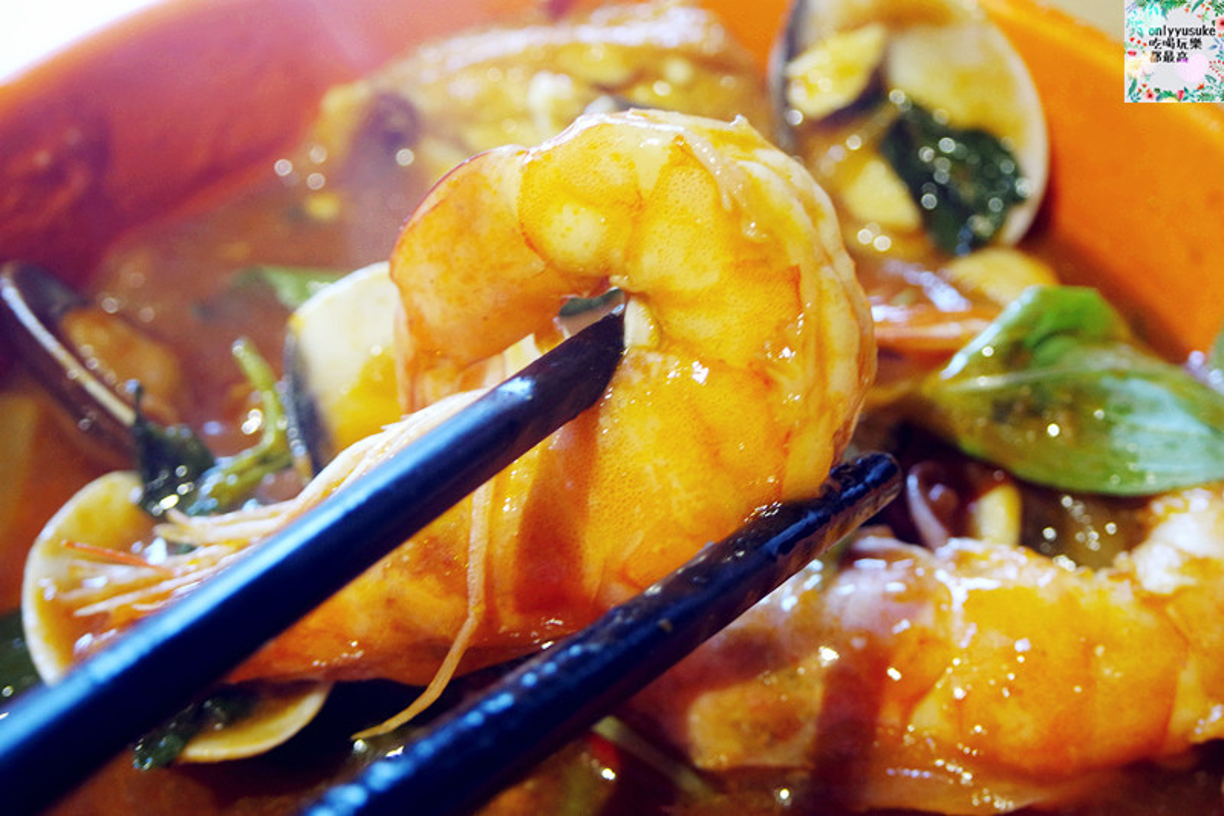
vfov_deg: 26.5
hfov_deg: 38.9
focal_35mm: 51
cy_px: 408
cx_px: 612
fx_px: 1734
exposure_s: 1/15
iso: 800
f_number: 5
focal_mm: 19
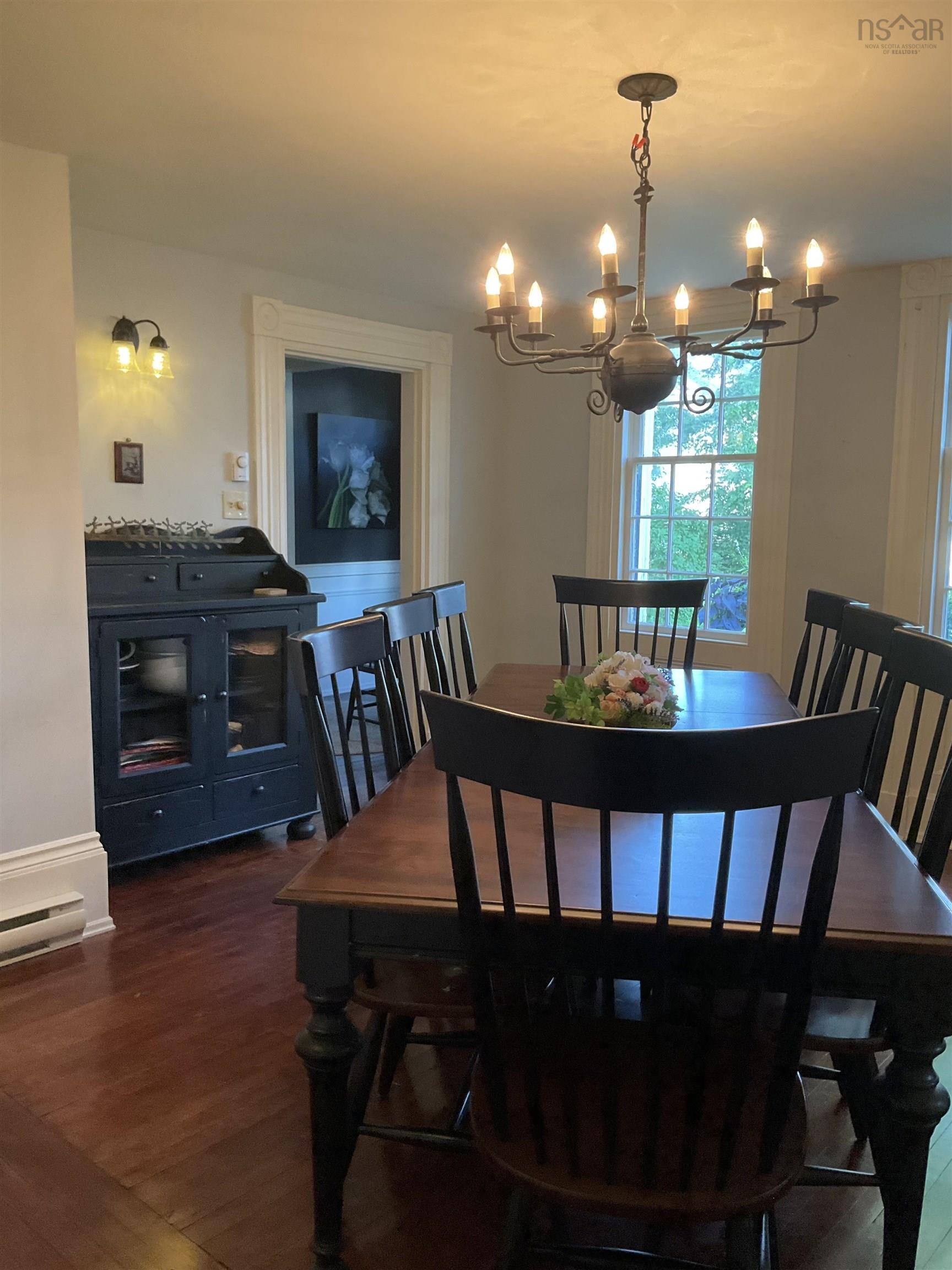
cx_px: 476
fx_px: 1063
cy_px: 635
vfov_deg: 61.7
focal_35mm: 29
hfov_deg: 48.2
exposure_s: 1/60
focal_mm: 3
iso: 200
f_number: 1.8
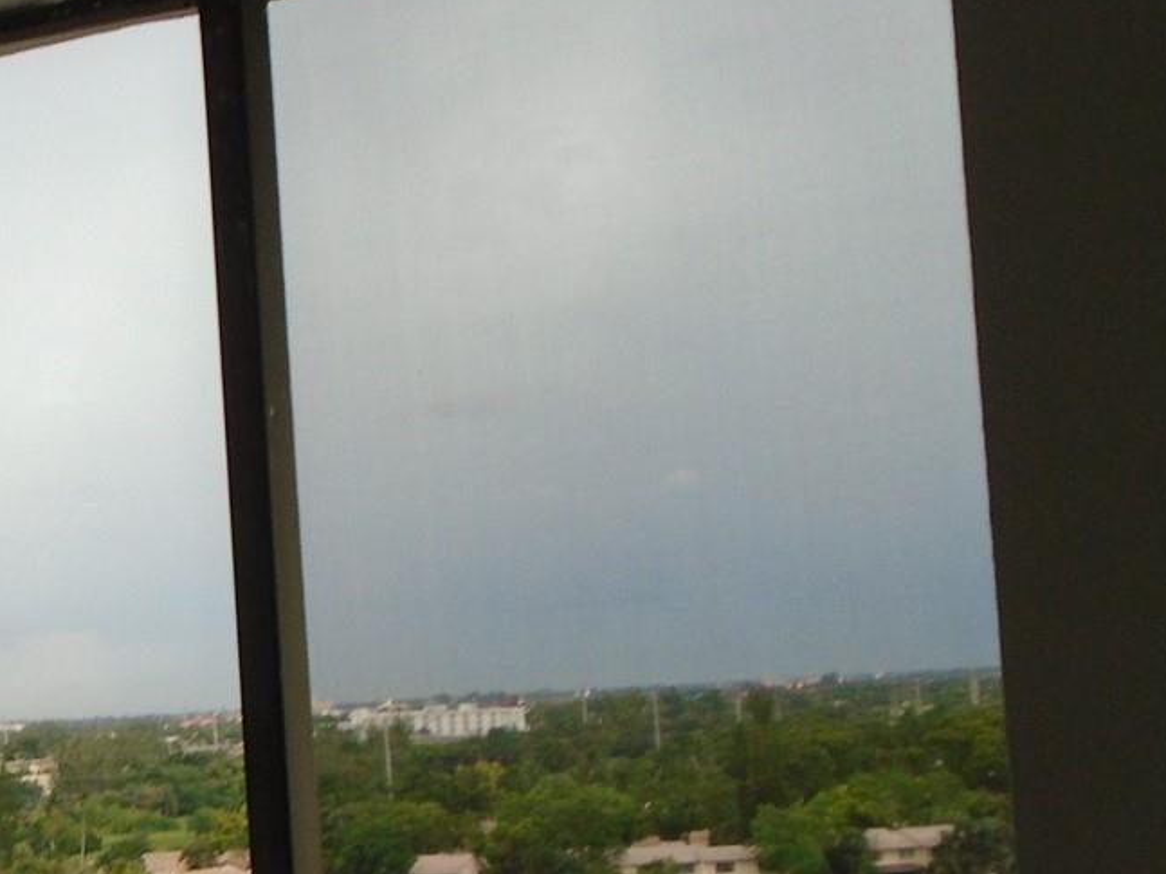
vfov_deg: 16.6
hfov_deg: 21.1
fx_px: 2997
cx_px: -61
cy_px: 571
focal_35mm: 89
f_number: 3.8
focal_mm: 6.4
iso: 100
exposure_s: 1/50
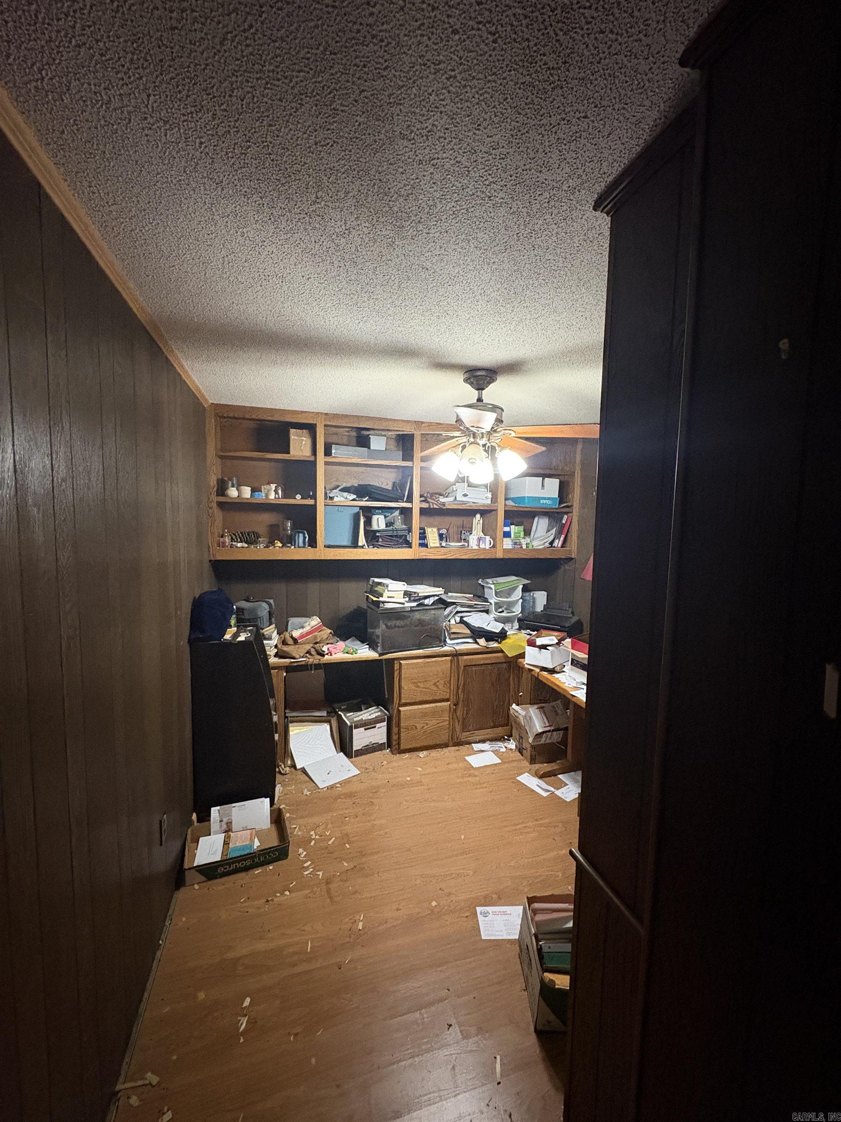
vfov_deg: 102.1
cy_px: 561
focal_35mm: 14
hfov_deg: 85.7
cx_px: 420
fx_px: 454
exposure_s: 1/60
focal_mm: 2.22
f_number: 2.2
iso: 1000
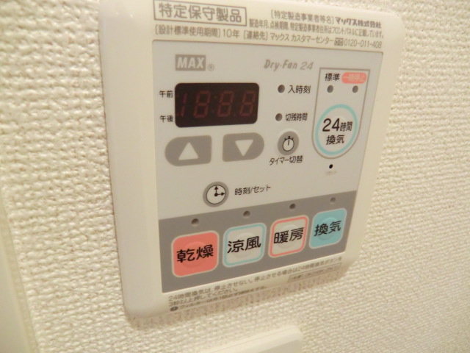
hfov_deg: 71.6
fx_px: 326
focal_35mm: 24
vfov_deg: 56.8
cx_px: 235
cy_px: 176
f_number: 3.2
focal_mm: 4.3
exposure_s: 1/60
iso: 640
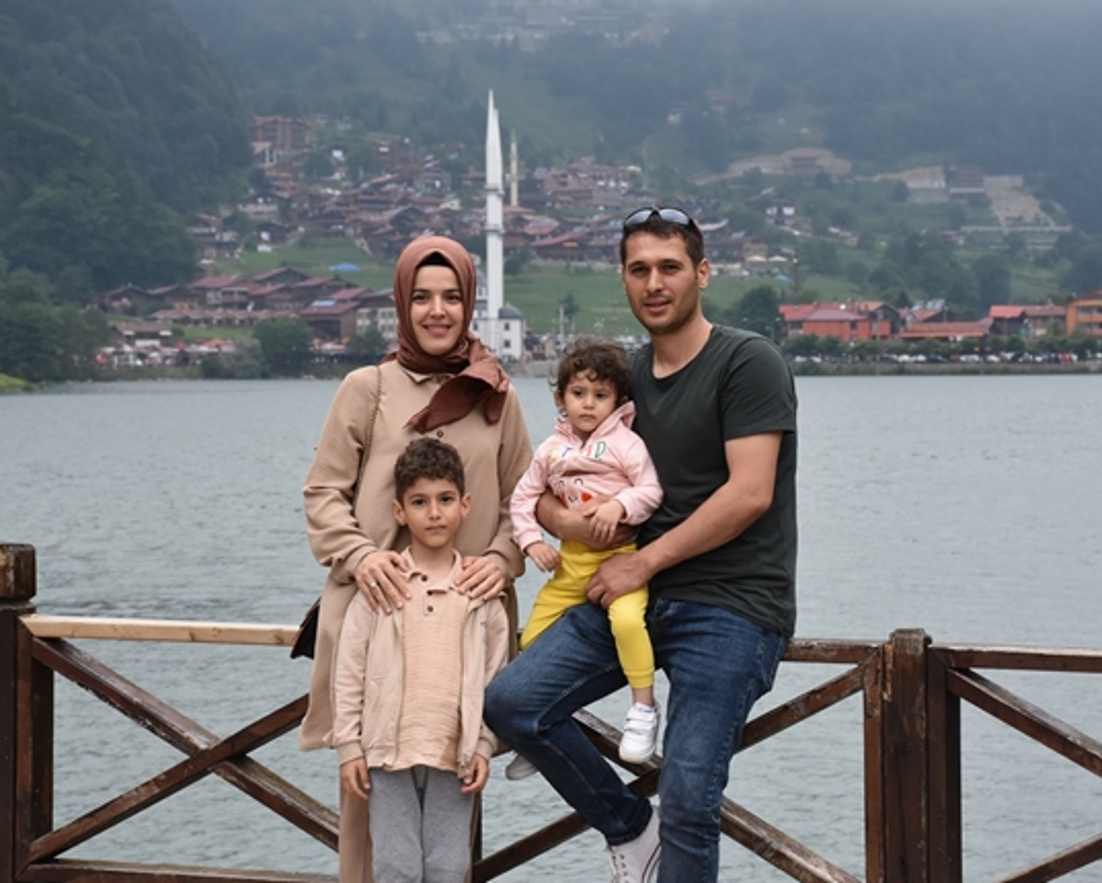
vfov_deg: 15.0
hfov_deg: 18.6
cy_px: 450
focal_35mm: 103
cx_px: 589
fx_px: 3361
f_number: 8
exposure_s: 1/500
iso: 640
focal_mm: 56
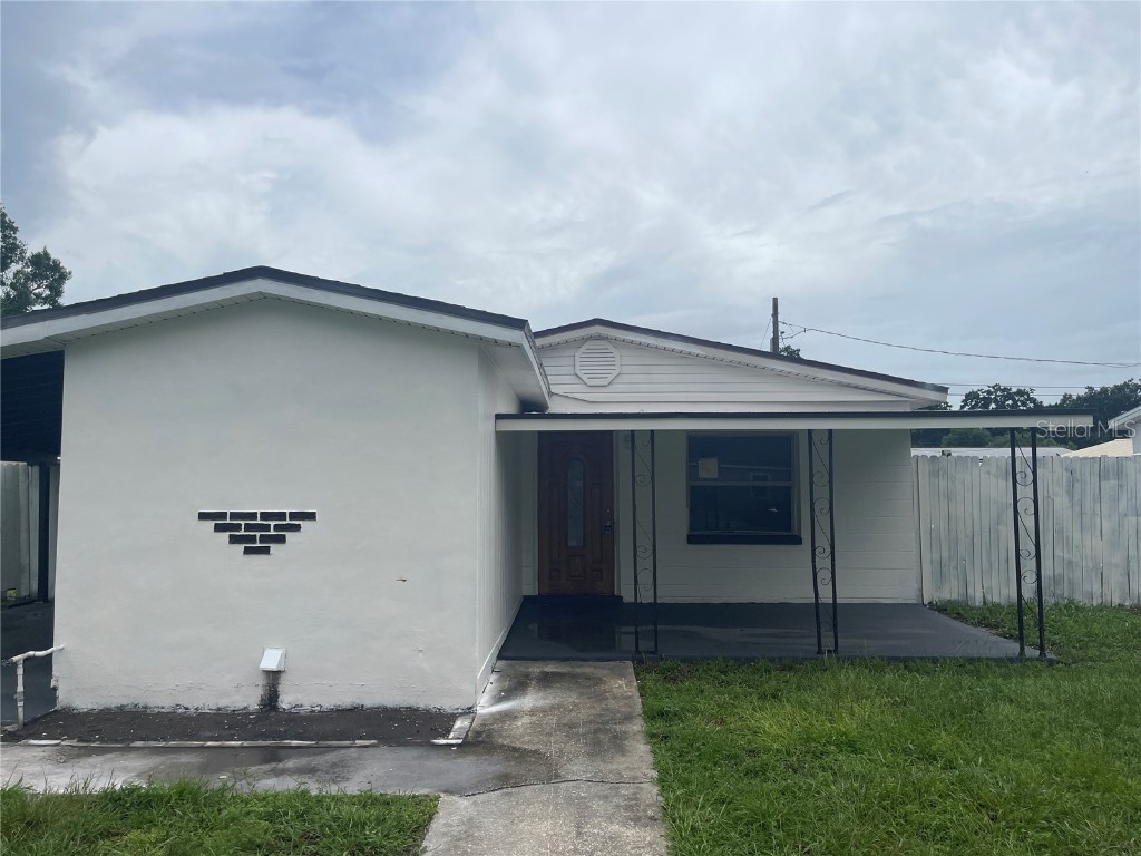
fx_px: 824
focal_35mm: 25
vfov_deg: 54.9
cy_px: 428
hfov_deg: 69.4
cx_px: 570
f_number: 1.6
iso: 32
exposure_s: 1/7937
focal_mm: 5.1
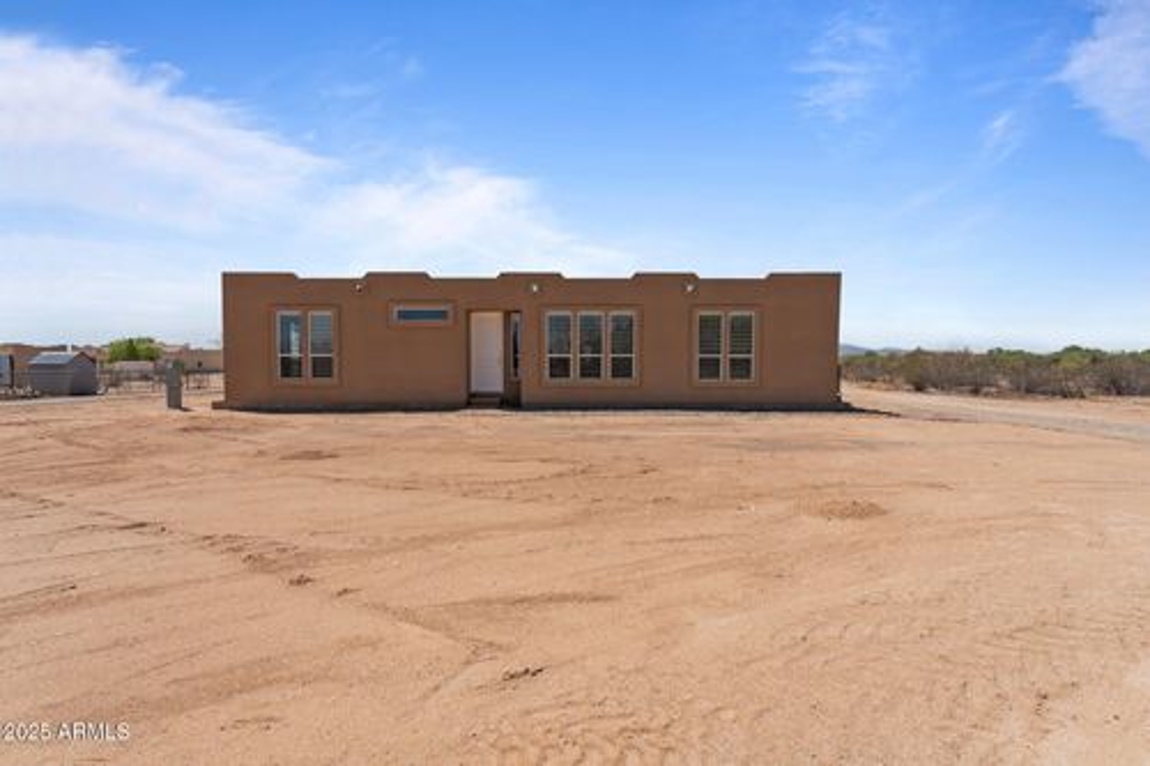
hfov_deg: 91.0
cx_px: 575
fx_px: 565
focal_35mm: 18
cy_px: 383
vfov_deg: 68.2
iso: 400
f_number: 7.1
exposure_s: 1/2500
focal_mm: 17.7
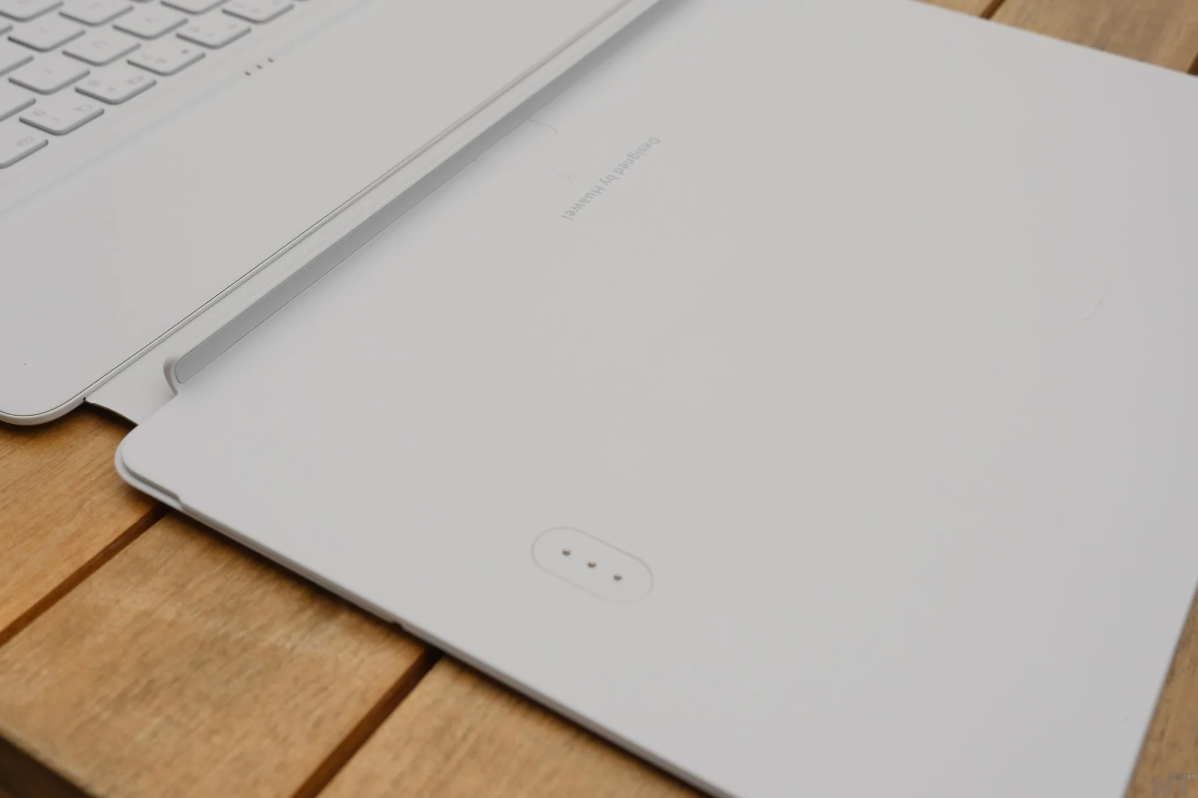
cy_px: 399
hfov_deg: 49.6
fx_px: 1298
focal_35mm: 39
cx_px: 599
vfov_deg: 34.2
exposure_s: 1/400
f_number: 5.6
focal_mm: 19
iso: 200
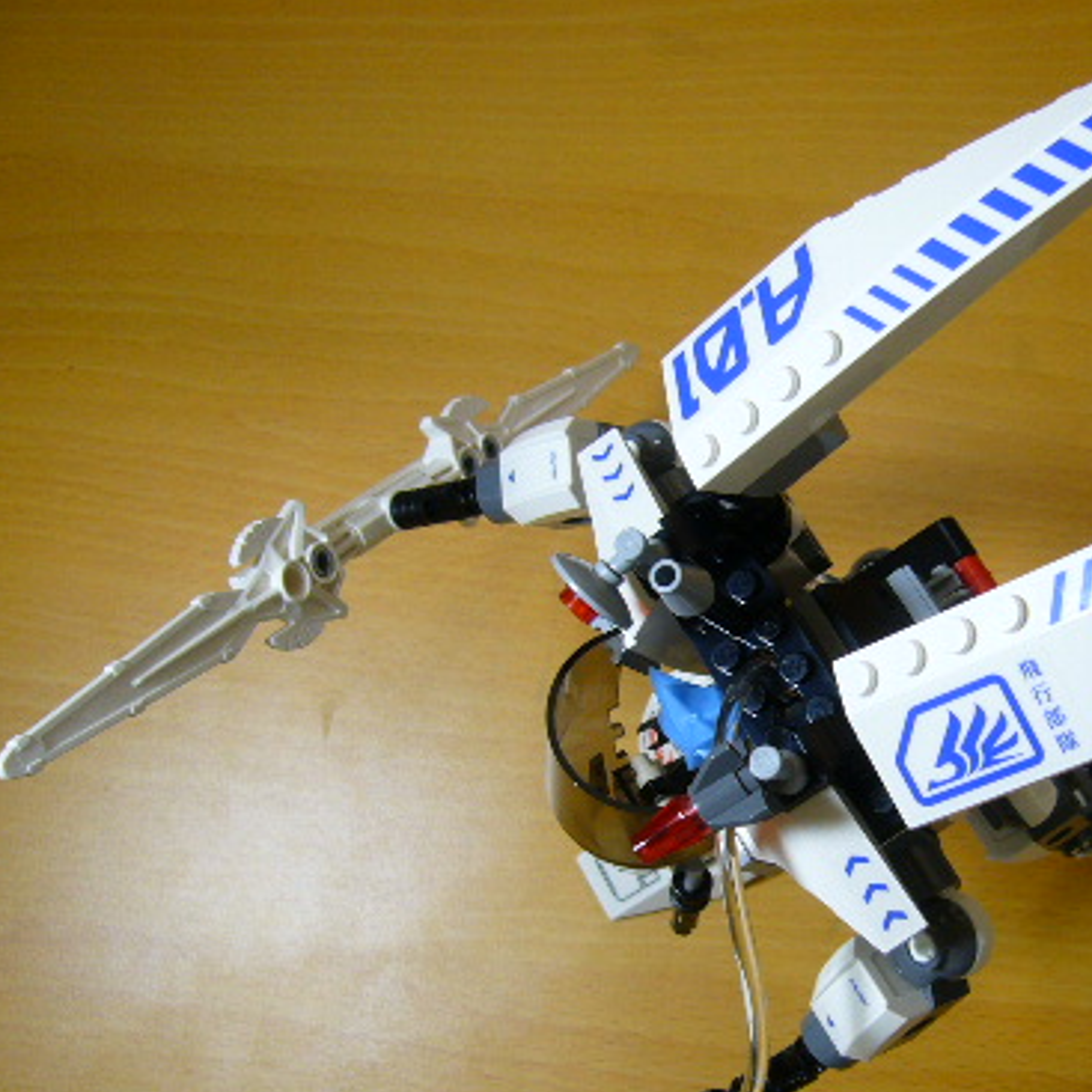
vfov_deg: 31.5
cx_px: 771
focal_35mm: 54
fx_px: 1927
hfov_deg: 31.3
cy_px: 687
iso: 100
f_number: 2.8
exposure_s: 1/40
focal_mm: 5.8
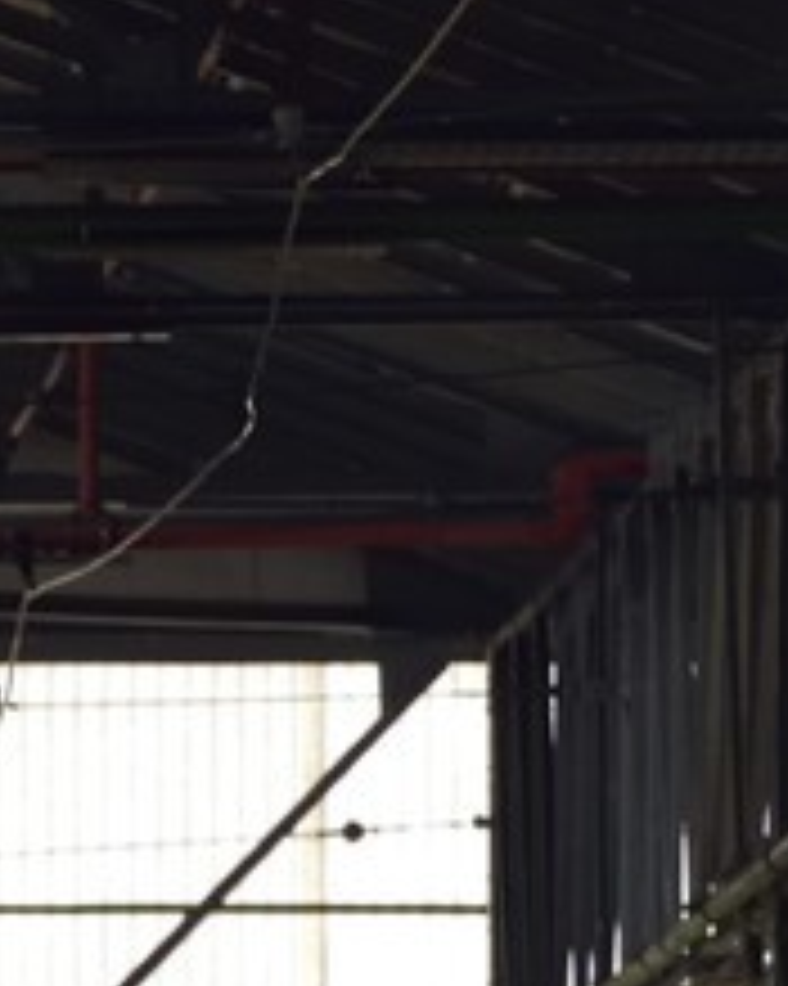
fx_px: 37924
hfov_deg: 1.2
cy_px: 1108
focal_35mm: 1300
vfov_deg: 1.5
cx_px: -2684
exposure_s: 1/160
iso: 400
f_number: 7.1
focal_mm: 190
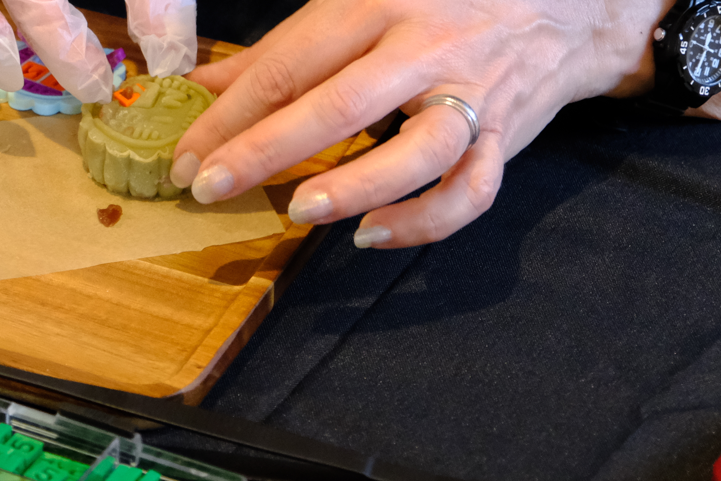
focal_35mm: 219
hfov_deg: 9.3
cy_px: -116
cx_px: -92
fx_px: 4386
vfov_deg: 6.2
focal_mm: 54.5
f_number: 4
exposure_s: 1/40
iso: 3200
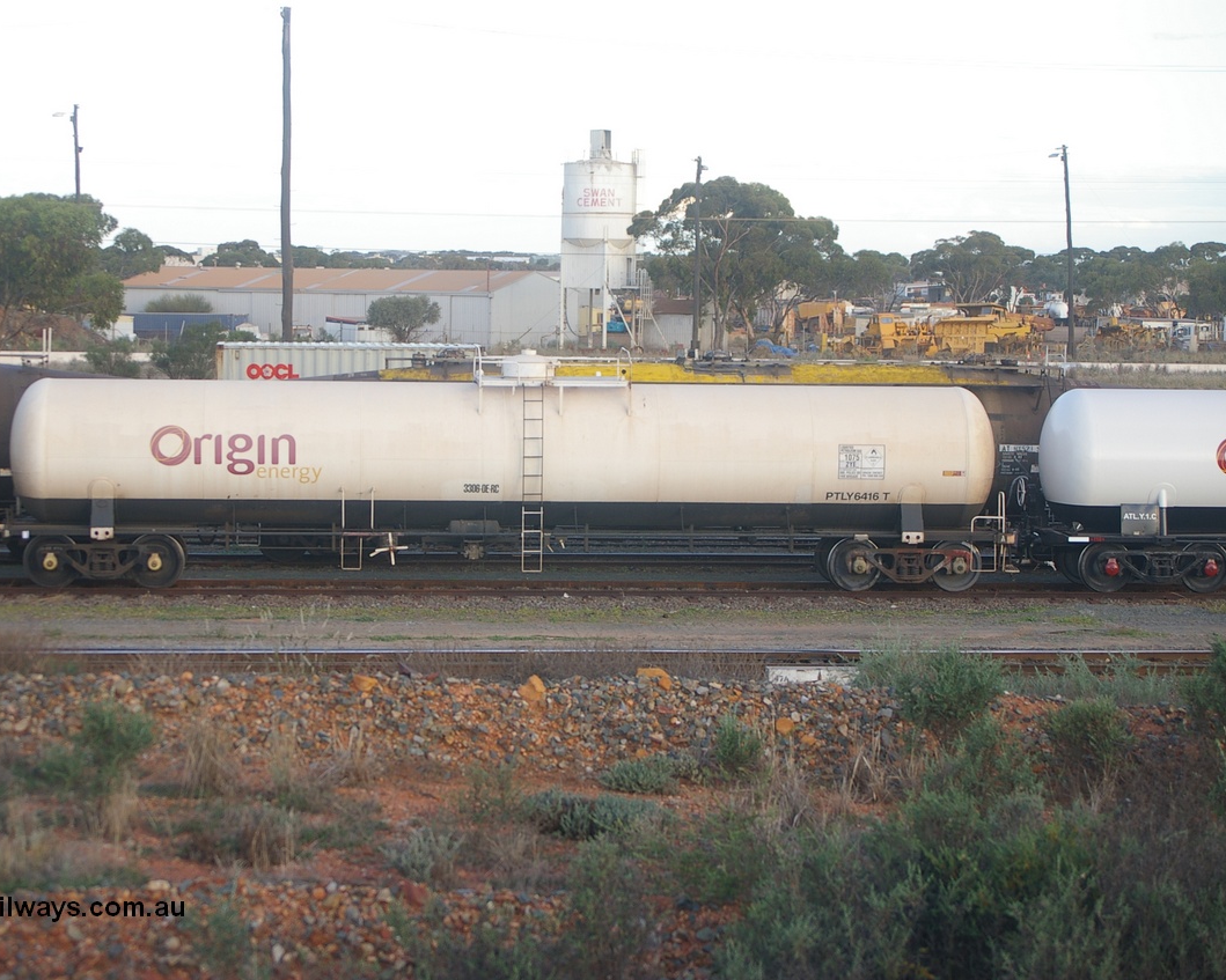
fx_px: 3084
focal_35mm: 85
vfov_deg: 18.1
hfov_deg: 22.5
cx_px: 531
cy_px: 491
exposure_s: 1/60
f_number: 5.6
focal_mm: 50
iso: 200
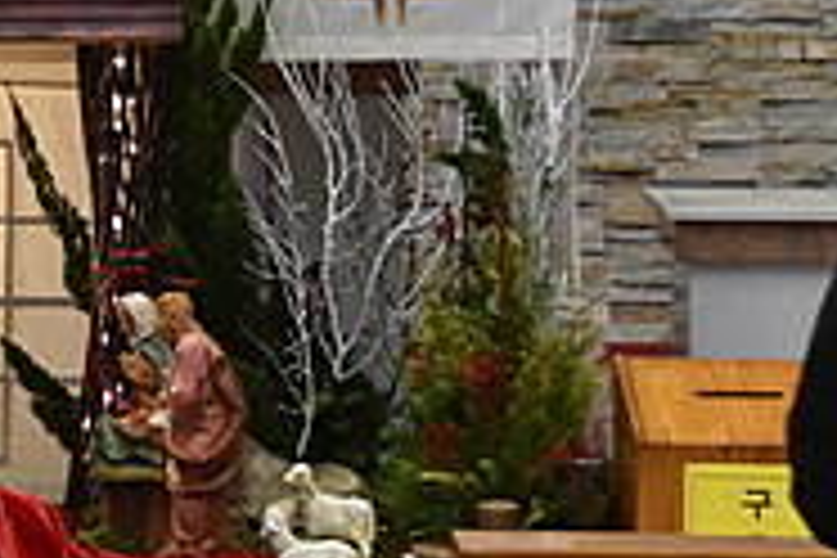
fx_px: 10322
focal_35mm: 444
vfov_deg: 3.1
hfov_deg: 4.6
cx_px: -216
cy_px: -351
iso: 2500
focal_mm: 92
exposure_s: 1/125
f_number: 5.3
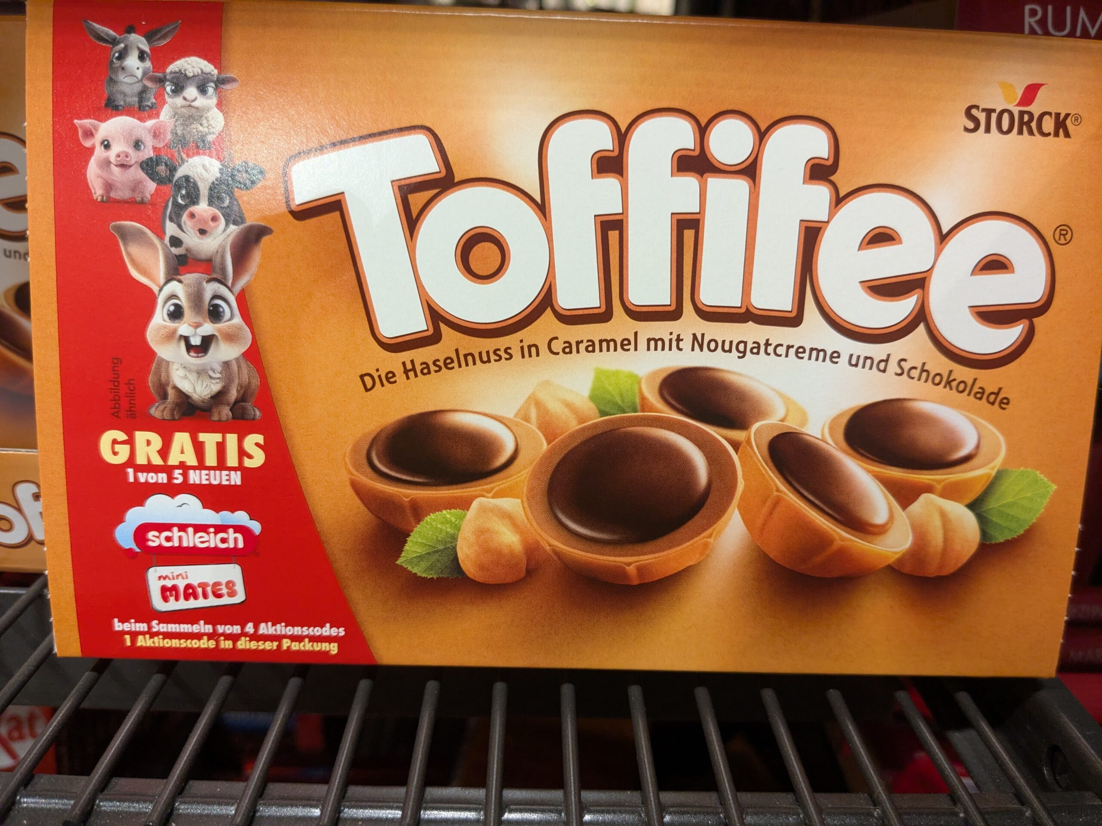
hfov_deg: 65.3
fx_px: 860
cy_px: 413
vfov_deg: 51.4
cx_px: 551
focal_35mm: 27
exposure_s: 1/99.9
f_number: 1.73
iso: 156
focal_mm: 4.38
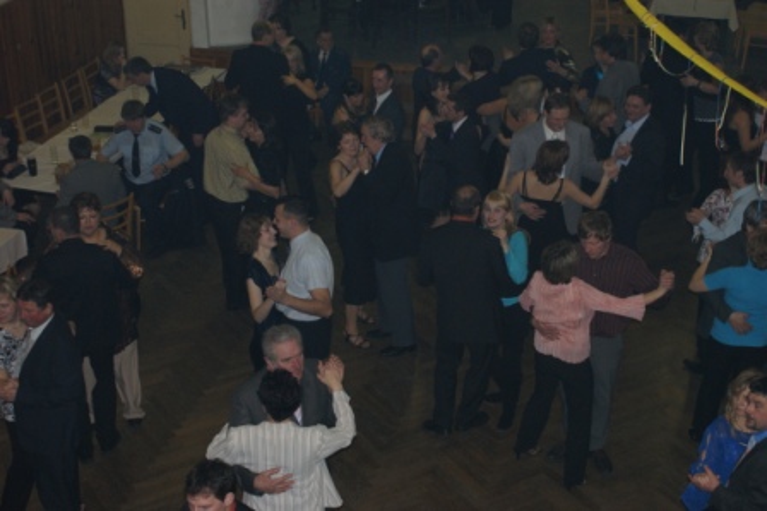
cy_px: 256
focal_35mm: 52
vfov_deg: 25.7
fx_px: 1118
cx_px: 384
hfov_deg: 37.9
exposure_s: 1/60
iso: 400
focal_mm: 35
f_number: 5.6
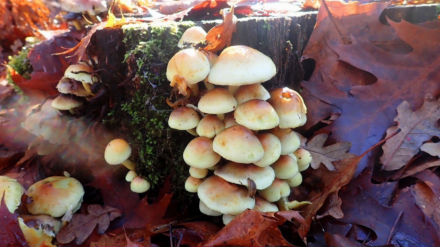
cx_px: 222
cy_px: 113
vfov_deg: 41.5
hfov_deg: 67.9
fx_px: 327
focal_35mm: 28
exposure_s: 1/100
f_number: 2.8
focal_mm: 4.5
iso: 160
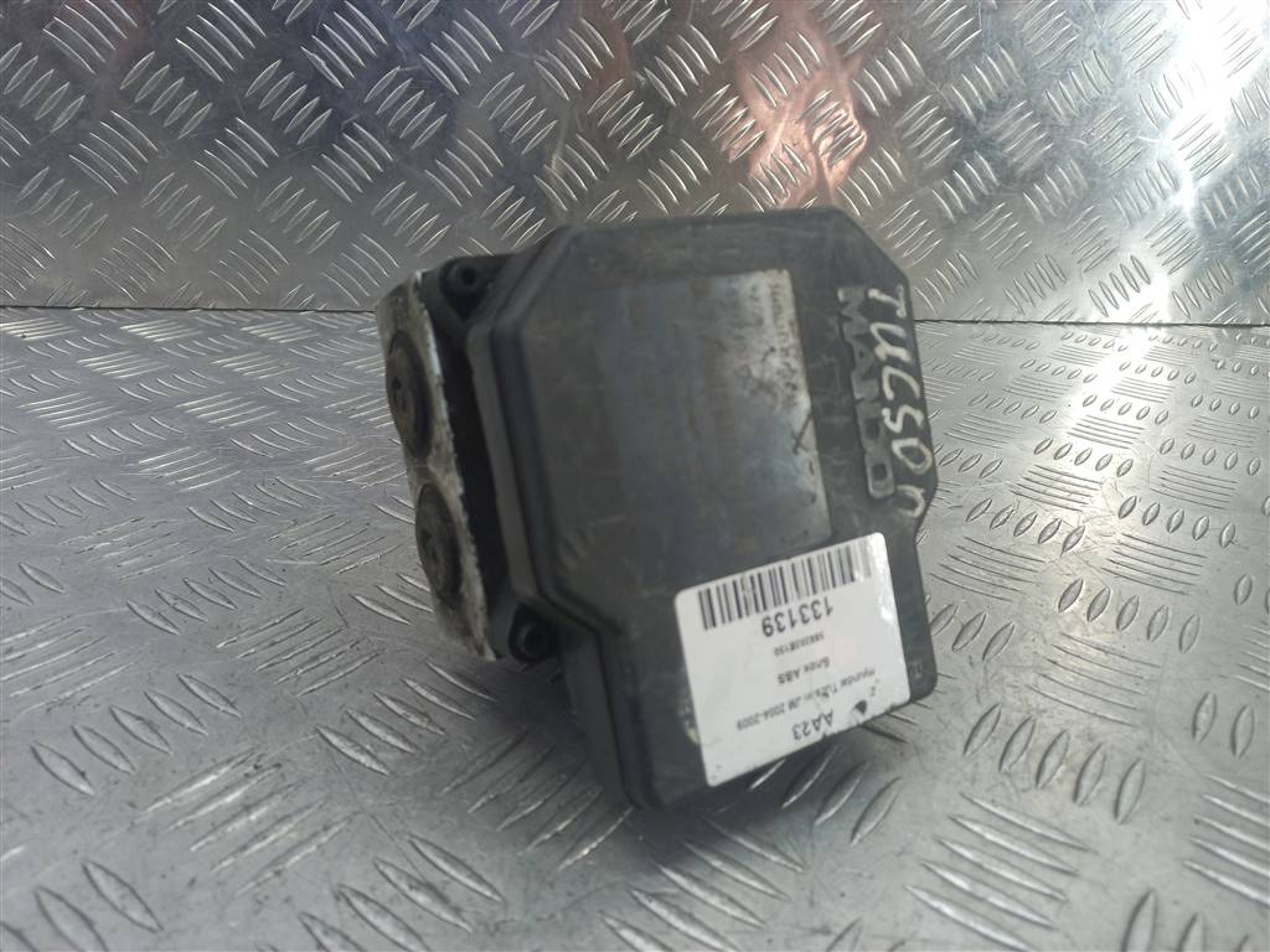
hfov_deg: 69.4
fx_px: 917
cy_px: 476
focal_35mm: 25
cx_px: 635
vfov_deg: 54.9
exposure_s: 1/50
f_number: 1.8
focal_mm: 4.6
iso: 50
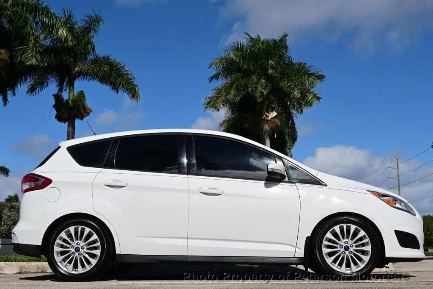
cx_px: 216
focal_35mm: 51
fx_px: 613
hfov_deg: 38.9
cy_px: 144
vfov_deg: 26.5
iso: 100
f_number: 10
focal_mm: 34
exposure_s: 1/400
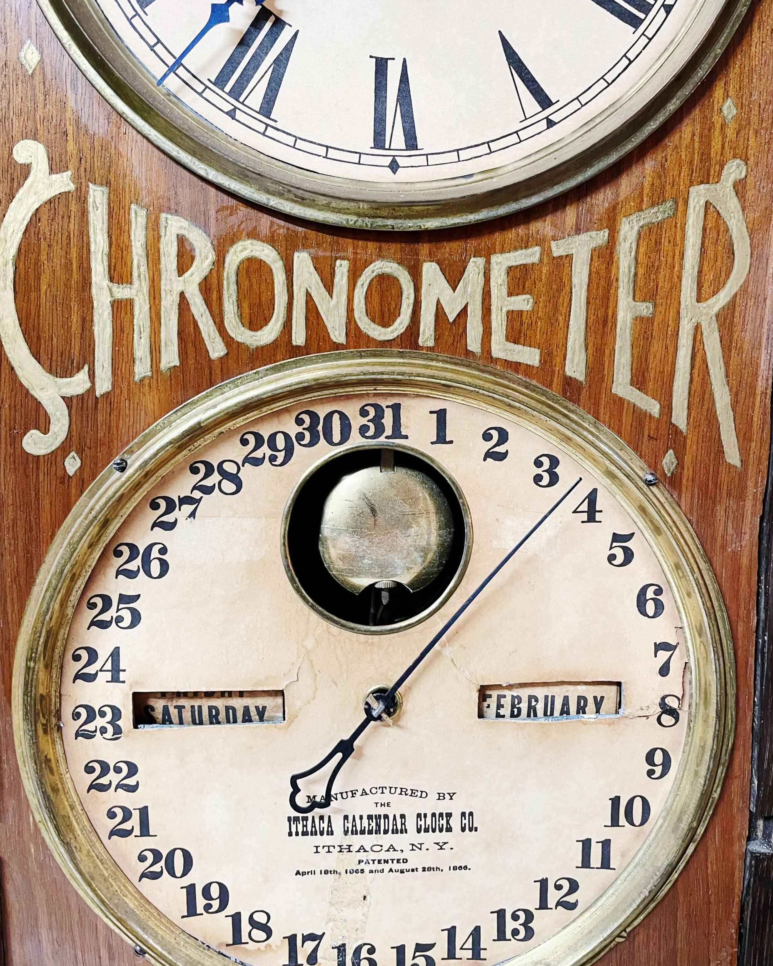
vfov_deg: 62.1
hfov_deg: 51.5
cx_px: 399
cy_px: 448
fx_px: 801
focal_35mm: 28
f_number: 1.6
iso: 250
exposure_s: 1/60
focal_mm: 4.2
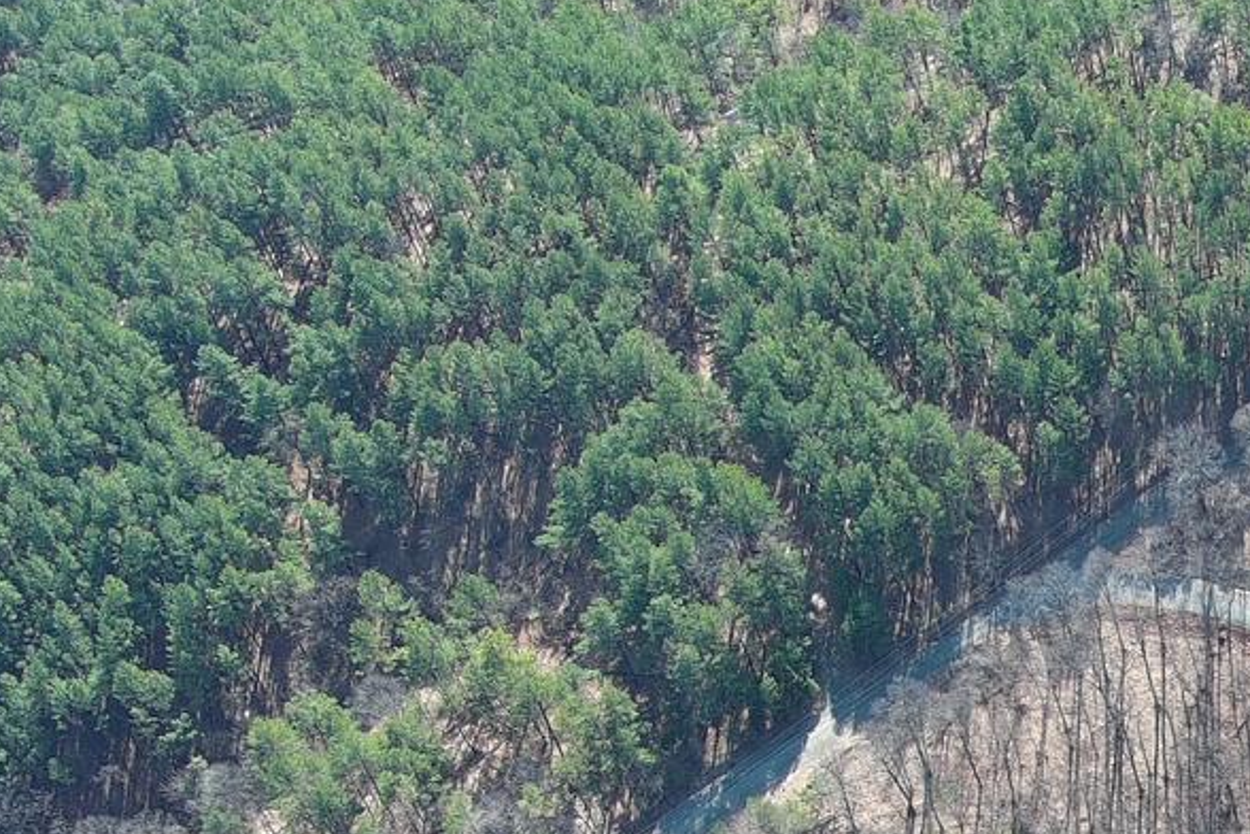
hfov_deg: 18.0
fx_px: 3507
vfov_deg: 12.9
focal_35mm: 101
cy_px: 1203
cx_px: 1892
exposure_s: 1/256
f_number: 2.8
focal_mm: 10.57
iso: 100
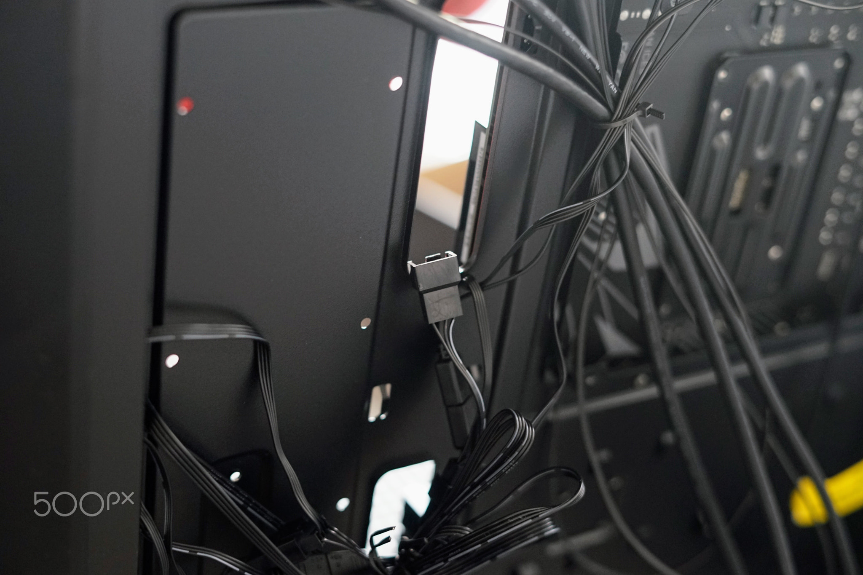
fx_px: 1198
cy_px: 288
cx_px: 432
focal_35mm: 50
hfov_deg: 39.6
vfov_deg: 27.0
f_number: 2.8
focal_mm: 50
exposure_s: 1/60
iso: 1600
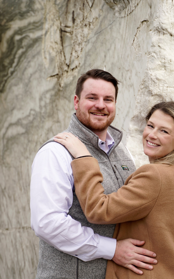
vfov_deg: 16.8
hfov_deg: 10.6
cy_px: 159
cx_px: 117
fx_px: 941
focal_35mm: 124
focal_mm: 75
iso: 100
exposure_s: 1/640
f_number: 2.8
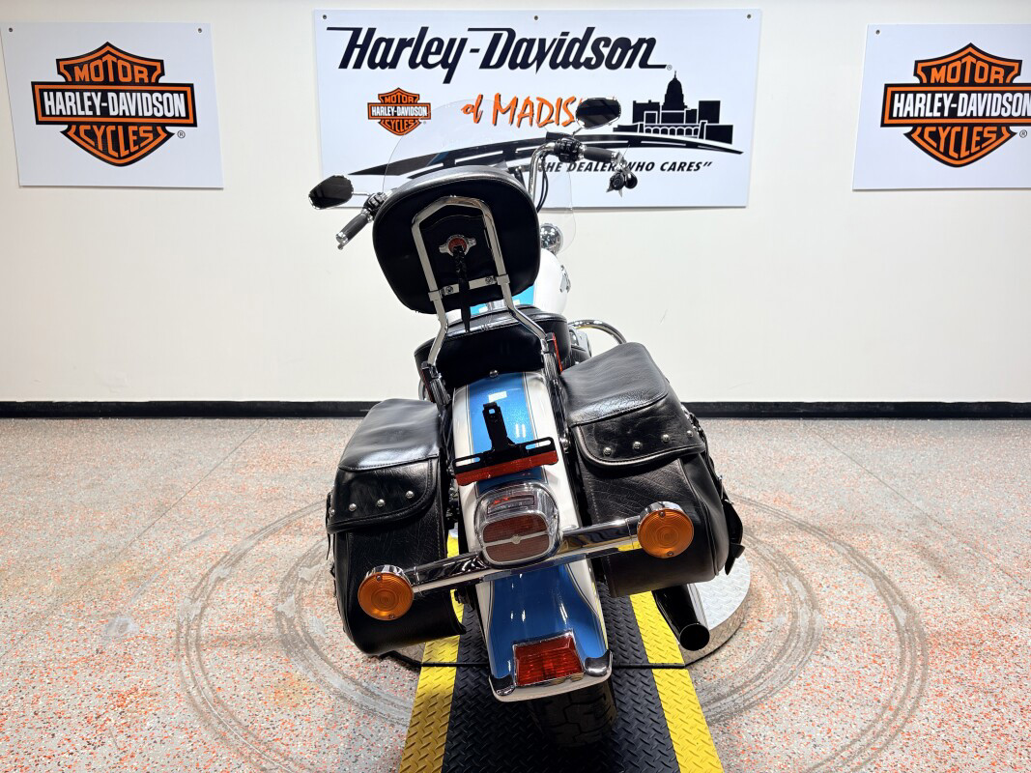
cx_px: 516
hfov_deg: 67.3
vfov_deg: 53.1
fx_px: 774
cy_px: 386
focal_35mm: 26
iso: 40
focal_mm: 5.96
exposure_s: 1/120
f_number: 1.6
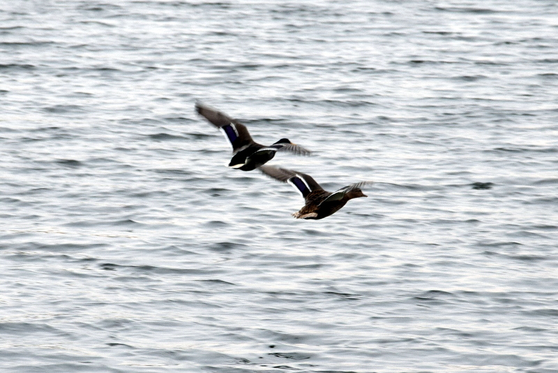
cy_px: 186
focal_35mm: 158
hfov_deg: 13.0
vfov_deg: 8.7
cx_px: 279
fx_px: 2442
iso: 400
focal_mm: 105
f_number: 8
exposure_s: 1/250
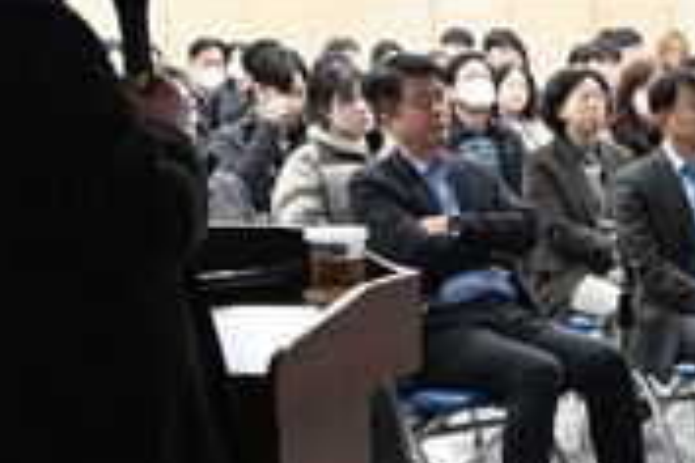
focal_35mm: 117
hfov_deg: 16.9
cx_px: 789
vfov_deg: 11.7
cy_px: 145
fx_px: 2253
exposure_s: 1/80
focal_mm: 34.5
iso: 2500
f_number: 5
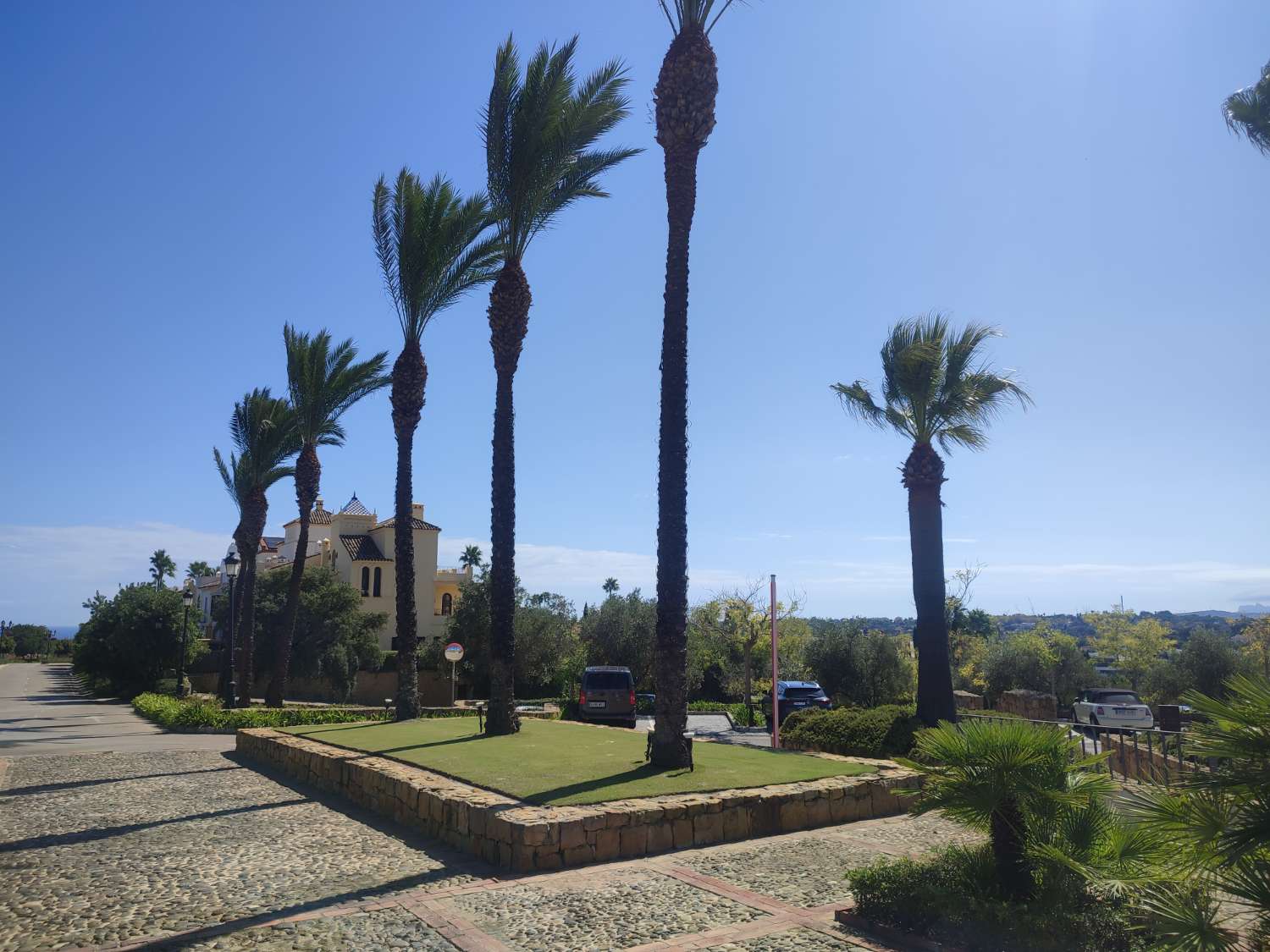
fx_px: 881
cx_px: 635
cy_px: 476
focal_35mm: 24
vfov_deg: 56.8
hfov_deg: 71.6
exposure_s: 1/1014
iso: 50
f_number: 1.89
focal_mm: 5.89
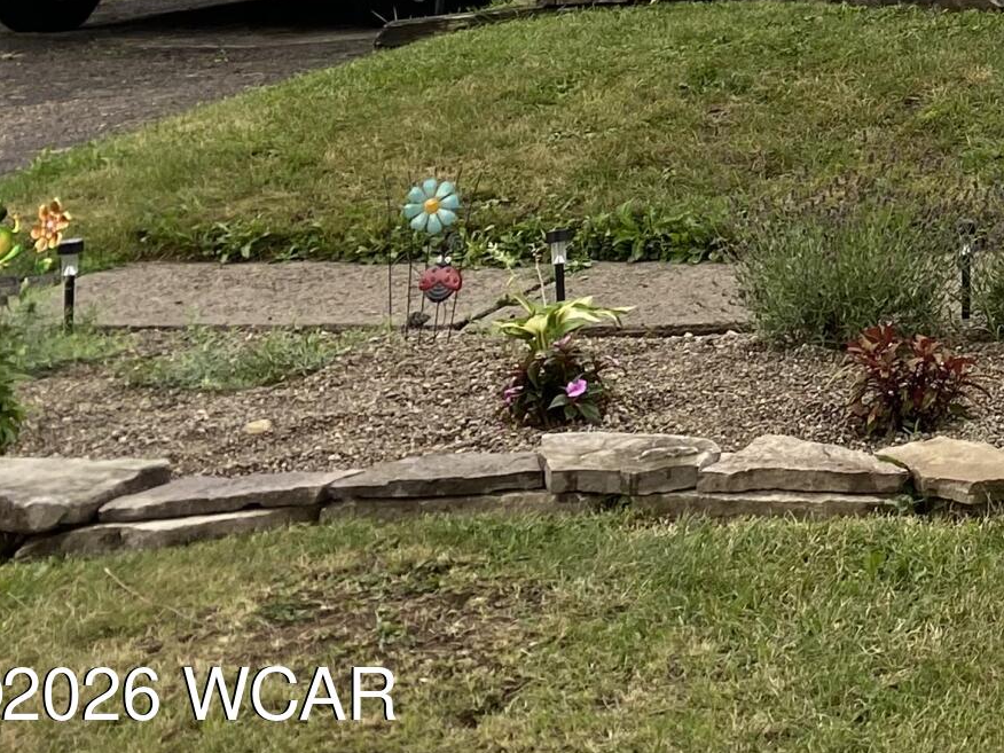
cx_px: 1661
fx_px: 2581
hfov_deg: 18.5
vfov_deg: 15.0
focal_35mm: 89
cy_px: -477
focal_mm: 4.25
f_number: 1.8
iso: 32
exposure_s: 1/126
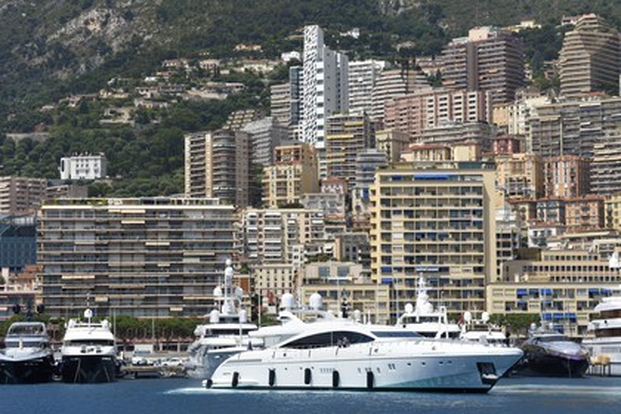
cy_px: 207
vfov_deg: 13.4
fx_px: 1759
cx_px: 310
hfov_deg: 20.0
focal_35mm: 102
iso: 200
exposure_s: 1/320
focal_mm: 102
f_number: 14
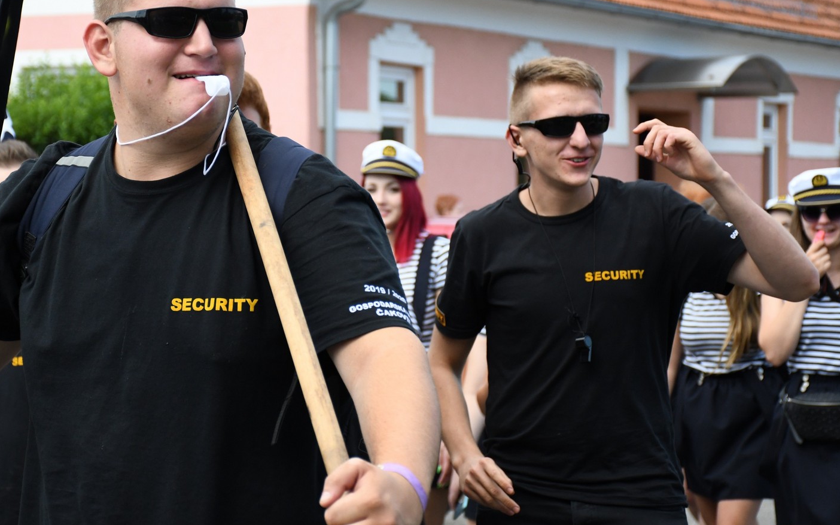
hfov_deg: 18.1
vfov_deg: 11.4
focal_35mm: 115
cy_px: 215
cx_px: 368
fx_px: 2632
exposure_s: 1/2500
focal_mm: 66
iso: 1250
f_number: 5
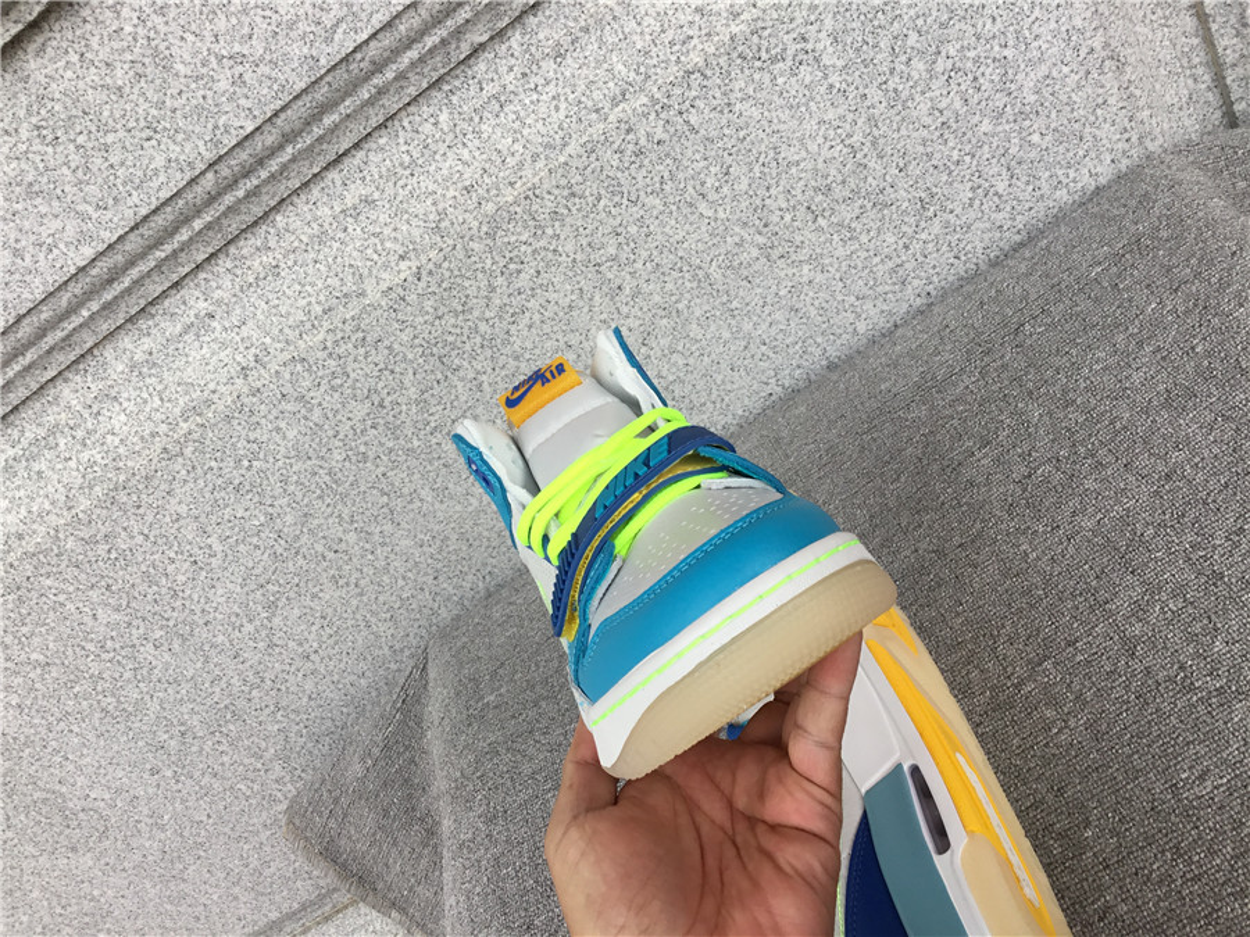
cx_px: 625
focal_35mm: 31
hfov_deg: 58.4
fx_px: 1119
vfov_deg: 45.4
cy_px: 468
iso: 25
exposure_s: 1/100
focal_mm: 3.3
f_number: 2.4
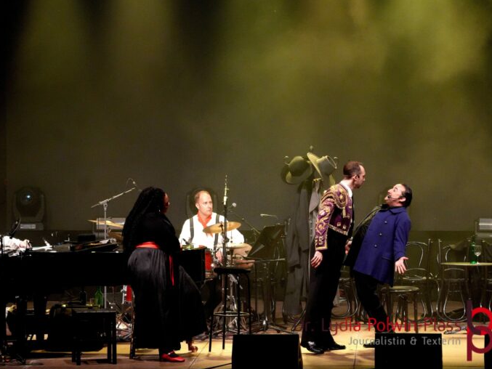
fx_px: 2928
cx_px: 271
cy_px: 184
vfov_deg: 7.2
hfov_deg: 9.6
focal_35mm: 206
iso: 6400
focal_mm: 126
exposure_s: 1/200
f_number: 5.6
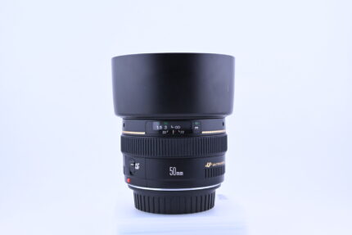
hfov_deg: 38.9
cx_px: 176
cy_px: 118
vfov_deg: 26.5
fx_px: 499
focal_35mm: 51
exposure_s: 1/160
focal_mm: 34
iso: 640
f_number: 11
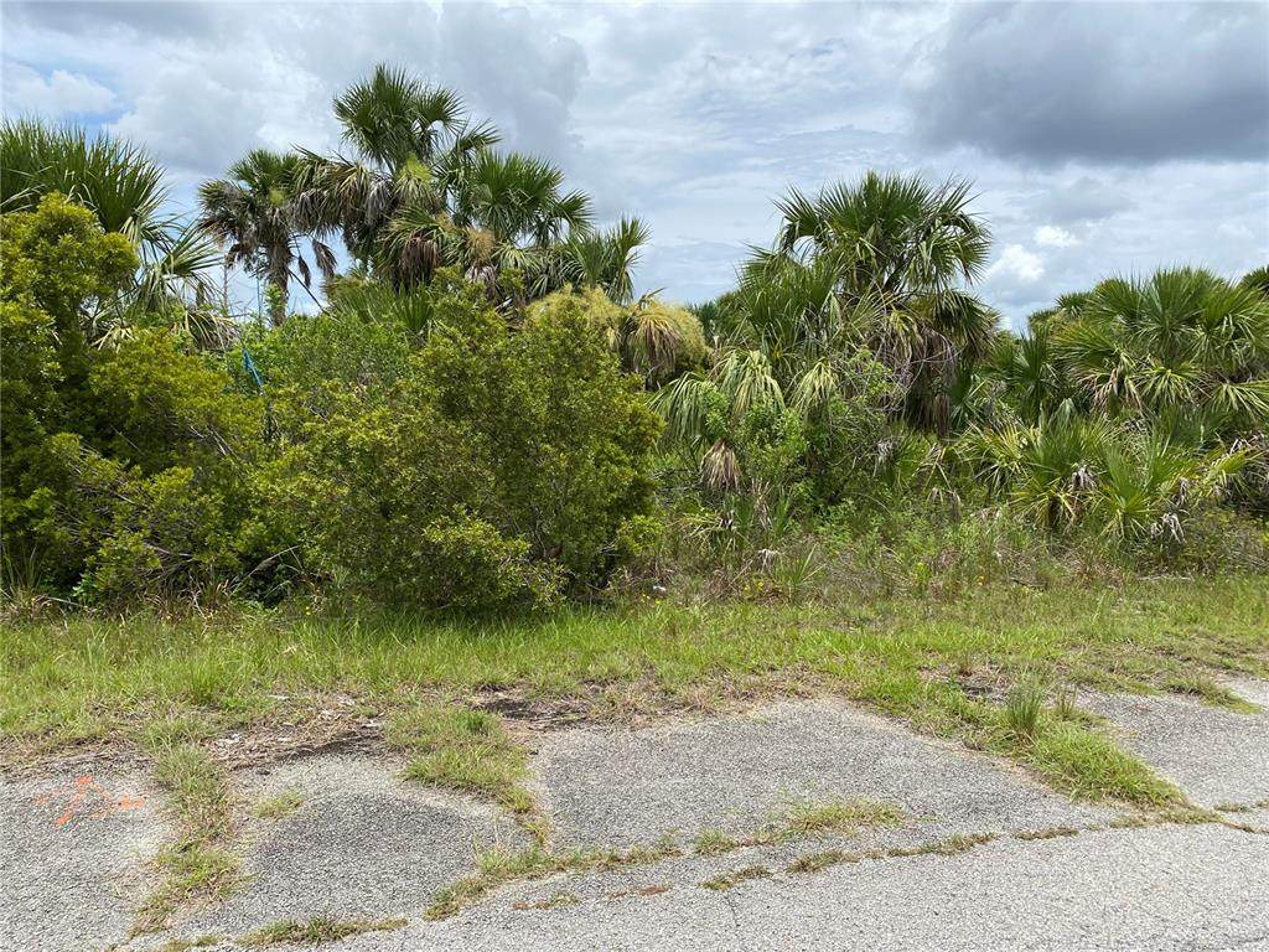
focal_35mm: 26
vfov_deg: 53.1
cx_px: 634
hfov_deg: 67.3
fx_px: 953
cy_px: 476
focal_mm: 4.25
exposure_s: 1/3846
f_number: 1.8
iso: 32
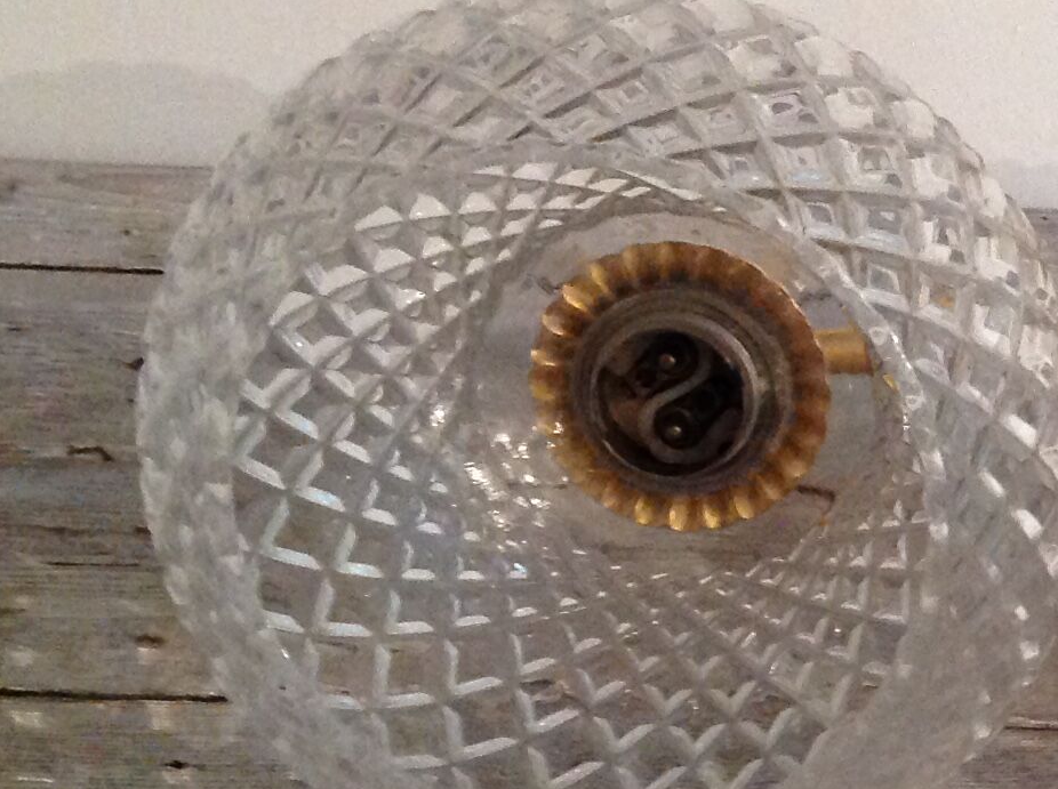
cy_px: 828
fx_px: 2990
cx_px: 1424
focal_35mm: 98
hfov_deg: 18.5
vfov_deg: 14.7
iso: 320
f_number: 2.4
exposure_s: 1/15
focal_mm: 4.28
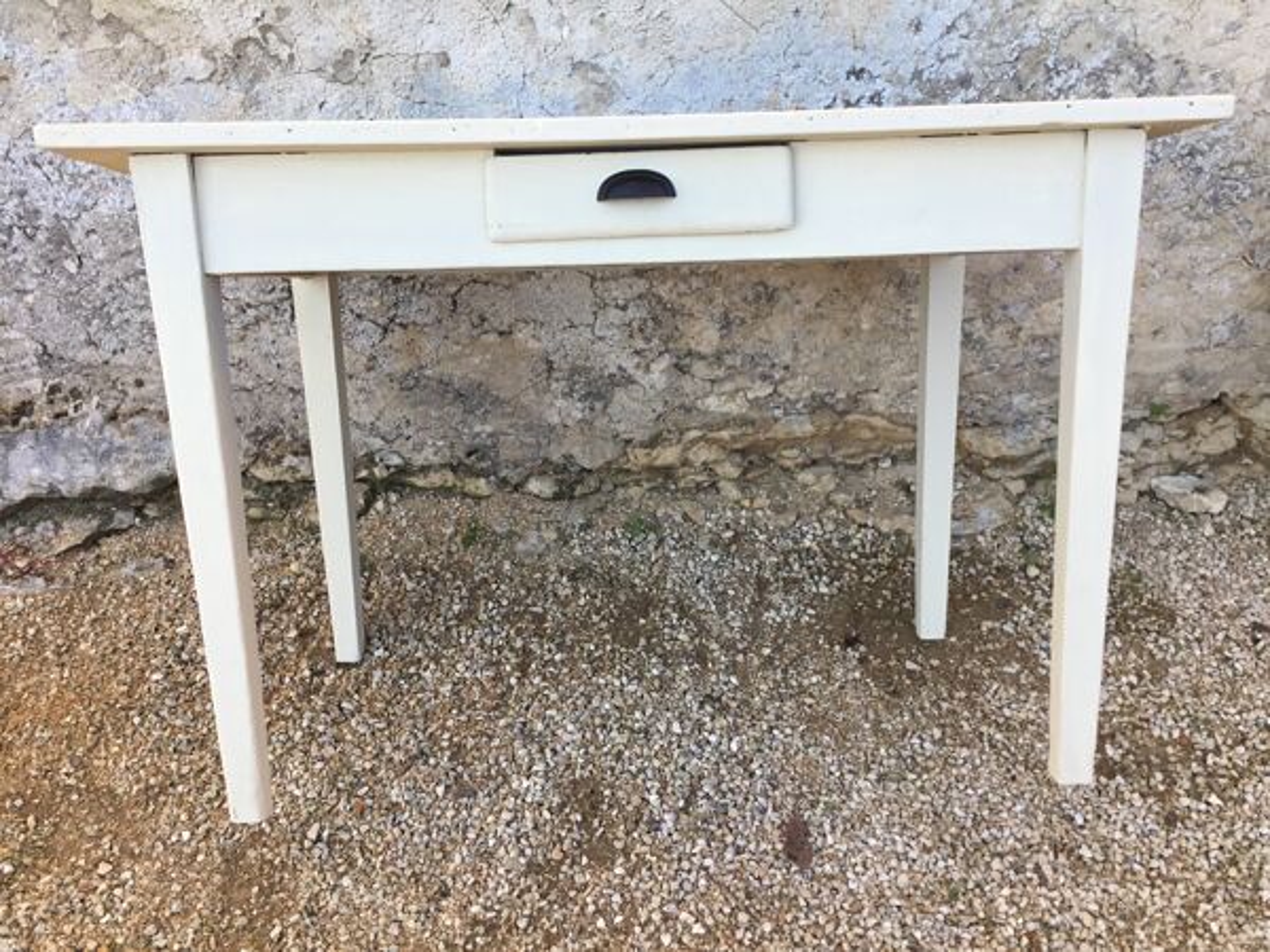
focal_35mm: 31
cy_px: 476
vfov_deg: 45.4
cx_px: 635
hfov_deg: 58.4
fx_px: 1137
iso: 25
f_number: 2.4
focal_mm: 3.3
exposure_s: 1/129
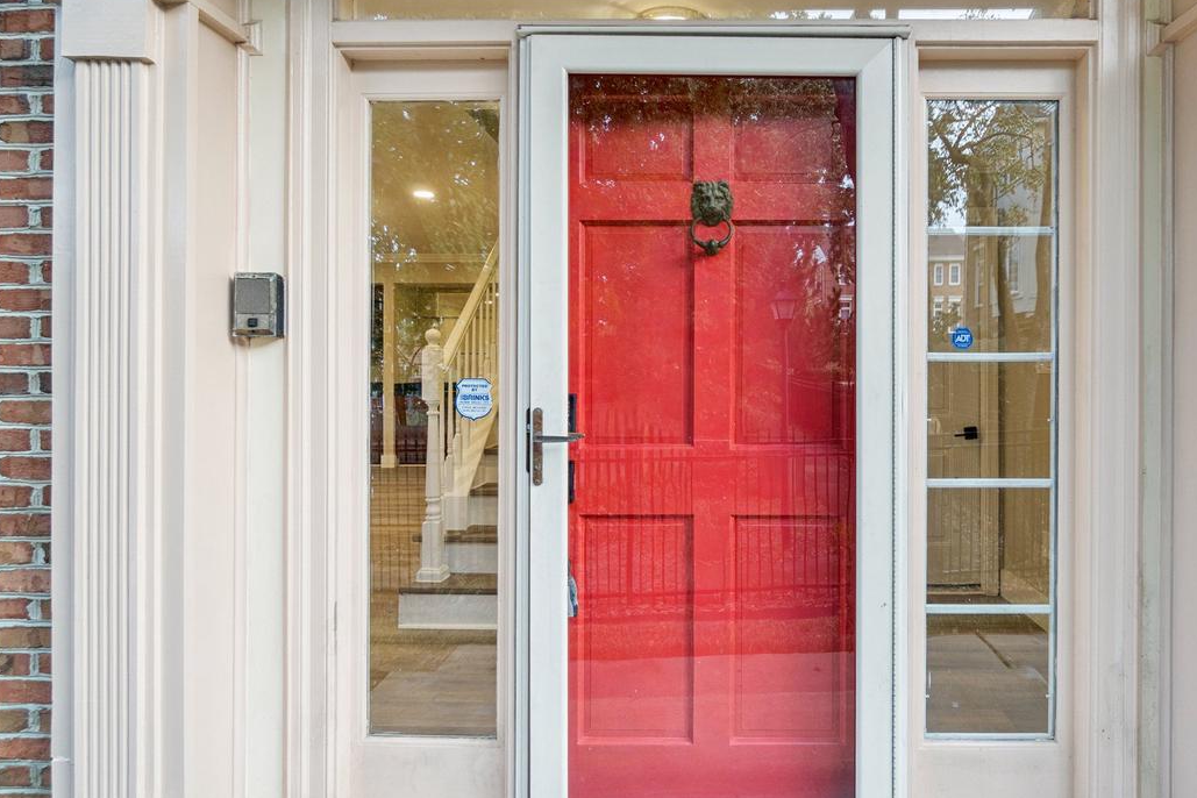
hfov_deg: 80.2
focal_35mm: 21
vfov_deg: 59.4
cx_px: 719
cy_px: 356
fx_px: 698
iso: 200
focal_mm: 10
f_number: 5
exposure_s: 1/30
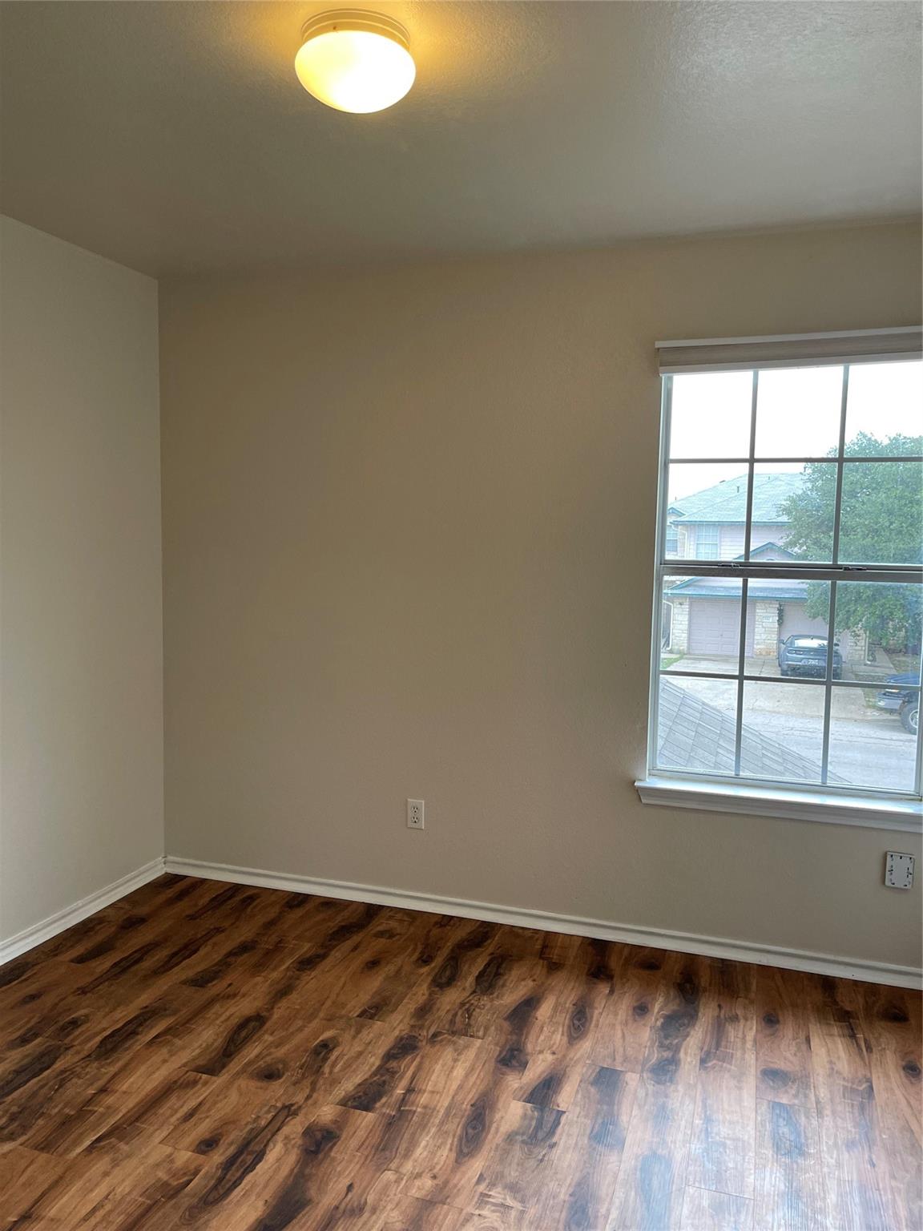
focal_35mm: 26
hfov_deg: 53.1
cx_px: 462
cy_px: 616
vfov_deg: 67.3
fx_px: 924
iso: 125
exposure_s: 1/120
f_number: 1.6
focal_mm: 5.1
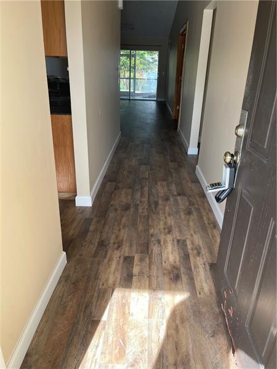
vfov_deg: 67.3
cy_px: 184
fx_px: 277
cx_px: 138
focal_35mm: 26
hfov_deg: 53.1
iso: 32
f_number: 1.6
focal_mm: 5.1
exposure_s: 1/121
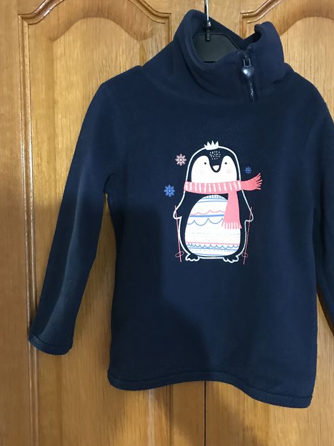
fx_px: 515
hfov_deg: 35.7
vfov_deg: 46.8
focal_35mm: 40
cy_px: 231
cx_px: 210
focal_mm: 3.99
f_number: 1.8
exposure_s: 1/6
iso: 100
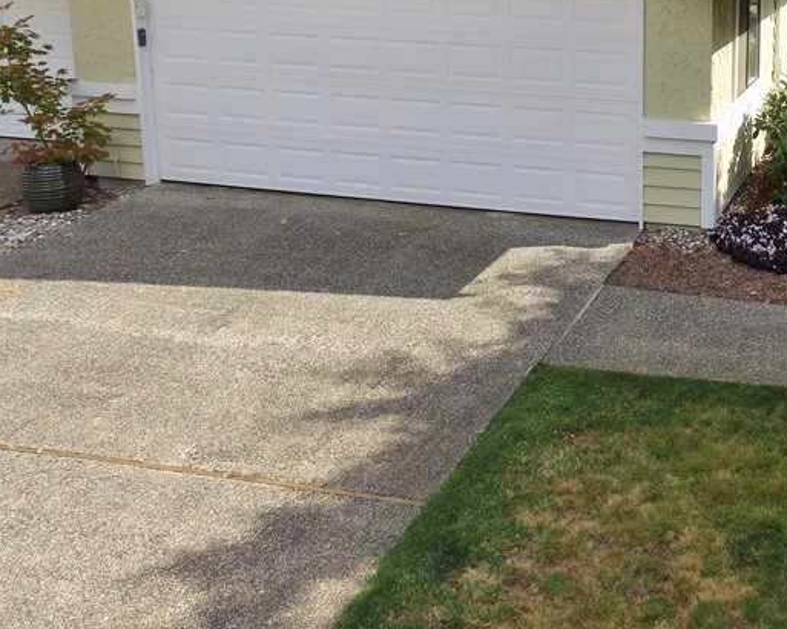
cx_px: 772
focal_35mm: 39
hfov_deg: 41.3
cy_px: 89
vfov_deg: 36.3
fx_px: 908
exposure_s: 1/944
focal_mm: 3.61
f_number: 2.8
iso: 100
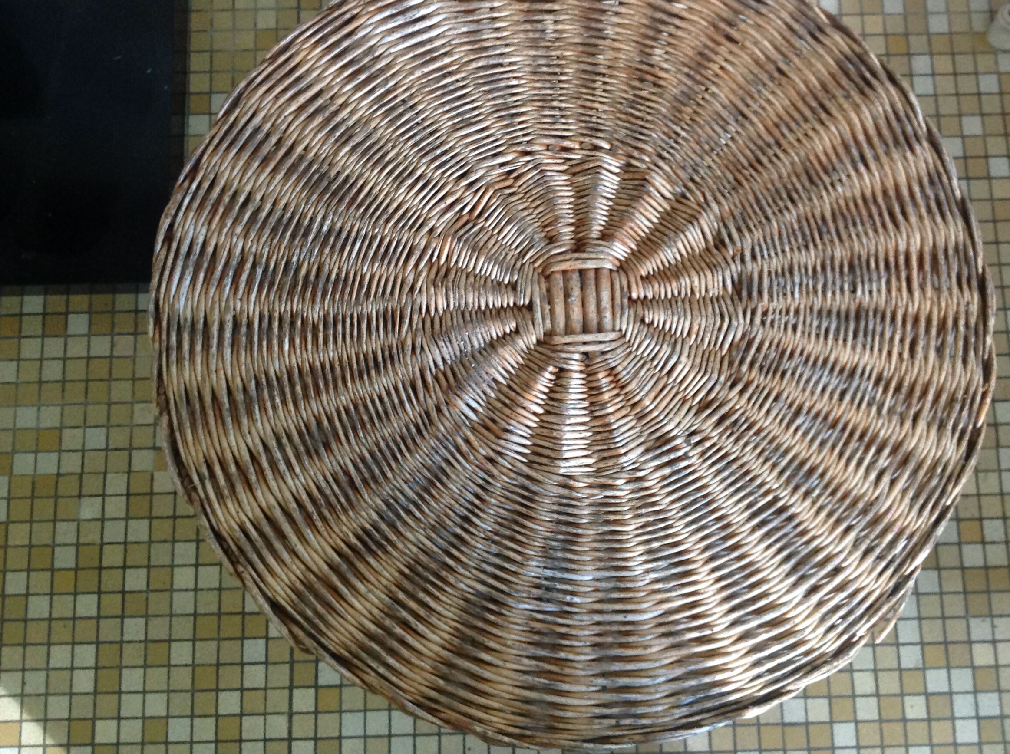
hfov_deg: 47.9
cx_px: 522
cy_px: 342
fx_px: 1136
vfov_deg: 36.7
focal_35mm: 39
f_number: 2.4
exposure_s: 1/15
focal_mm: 4.28
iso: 250
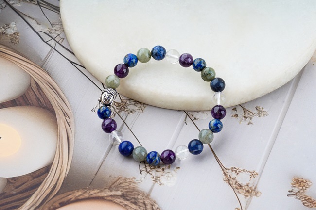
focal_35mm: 90
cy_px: 105
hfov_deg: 22.6
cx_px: 158
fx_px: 790
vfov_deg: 15.2
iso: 100
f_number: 14
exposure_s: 1/160
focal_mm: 90
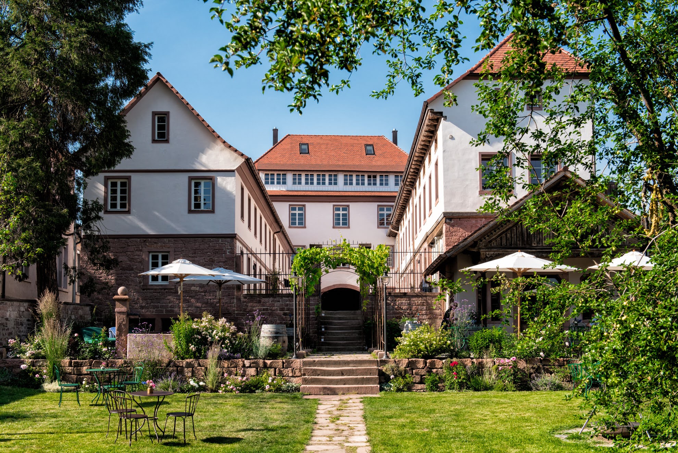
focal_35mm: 42
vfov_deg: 31.9
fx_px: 791
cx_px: 339
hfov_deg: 46.4
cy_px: 226
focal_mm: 42
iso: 200
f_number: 9
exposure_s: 1/320
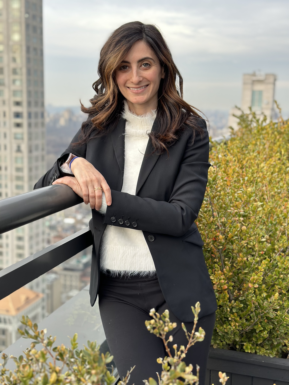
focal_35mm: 48
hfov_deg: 30.3
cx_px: 144
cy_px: 192
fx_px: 534
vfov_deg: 39.7
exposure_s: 1/642
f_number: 1.78
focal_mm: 6.86
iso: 80
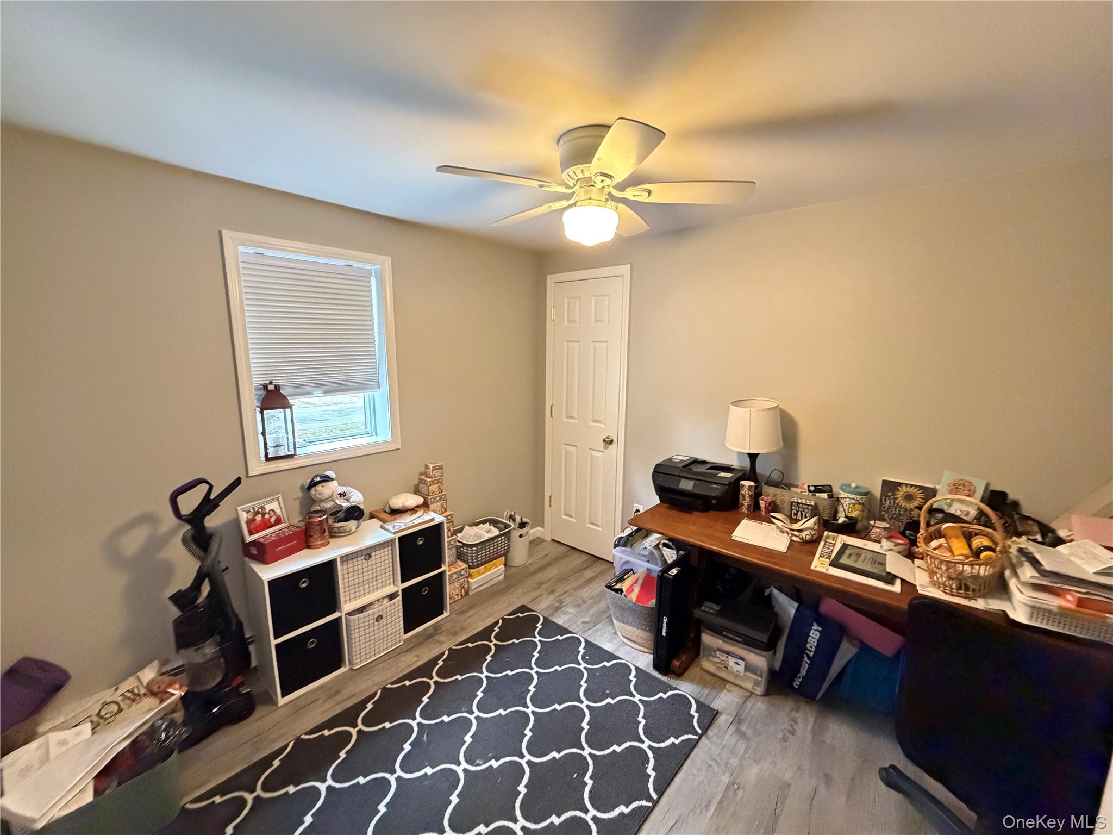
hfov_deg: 102.1
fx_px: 450
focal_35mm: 14
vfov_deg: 85.7
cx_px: 556
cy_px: 418
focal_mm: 2.22
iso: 1000
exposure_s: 1/60
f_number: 2.2
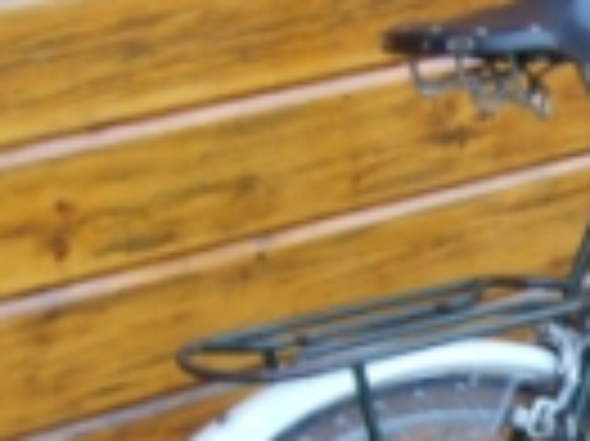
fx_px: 2043
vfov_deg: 12.2
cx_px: 748
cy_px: 441
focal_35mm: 120
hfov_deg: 15.7
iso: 106
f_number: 2.8
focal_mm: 5.8
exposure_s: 1/30
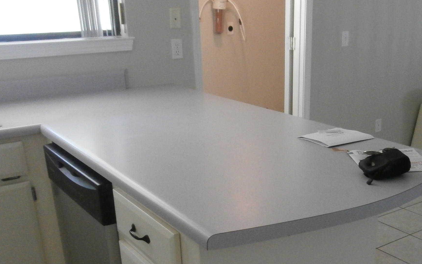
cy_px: 185
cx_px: 273
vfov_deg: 28.9
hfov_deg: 44.8
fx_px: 506
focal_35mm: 44
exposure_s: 1/20
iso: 400
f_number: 3
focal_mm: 4.2
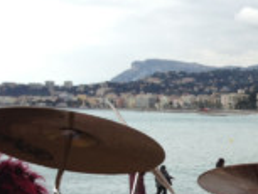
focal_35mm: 108
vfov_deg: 13.3
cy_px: 249
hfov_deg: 16.7
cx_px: 373
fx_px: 806
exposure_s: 1/695
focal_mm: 4.13
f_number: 2.4
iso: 50
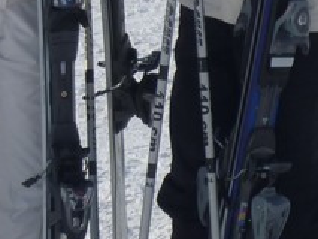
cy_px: -106
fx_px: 3006
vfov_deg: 4.5
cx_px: -251
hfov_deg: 5.9
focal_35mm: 327
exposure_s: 1/250
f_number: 5.4
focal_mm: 12.2
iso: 80
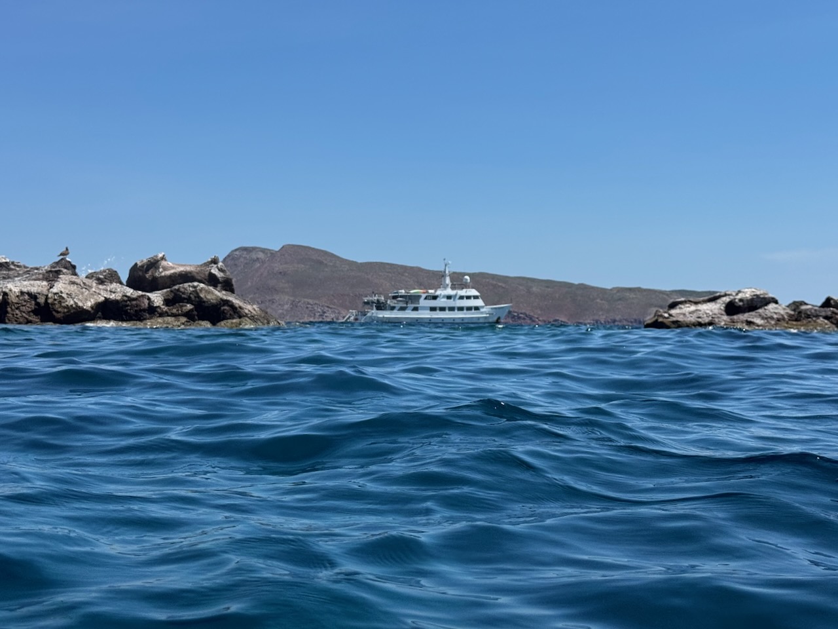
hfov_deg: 39.7
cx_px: 419
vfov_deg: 30.3
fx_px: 1162
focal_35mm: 48
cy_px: 314
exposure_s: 1/7092
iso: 80
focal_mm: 6.76
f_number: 1.78
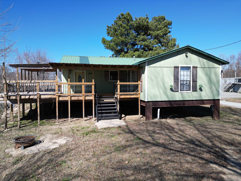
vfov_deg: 56.8
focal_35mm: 24
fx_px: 167
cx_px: 120
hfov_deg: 71.6
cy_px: 90
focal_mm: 6.72
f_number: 1.7
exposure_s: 1/125
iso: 100
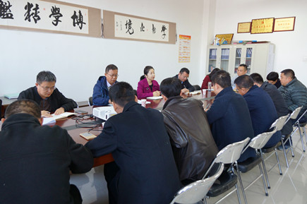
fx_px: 230
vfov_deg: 47.8
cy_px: 102
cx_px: 154
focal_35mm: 27
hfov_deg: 67.4
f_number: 4
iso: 400
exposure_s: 1/30
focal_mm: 18
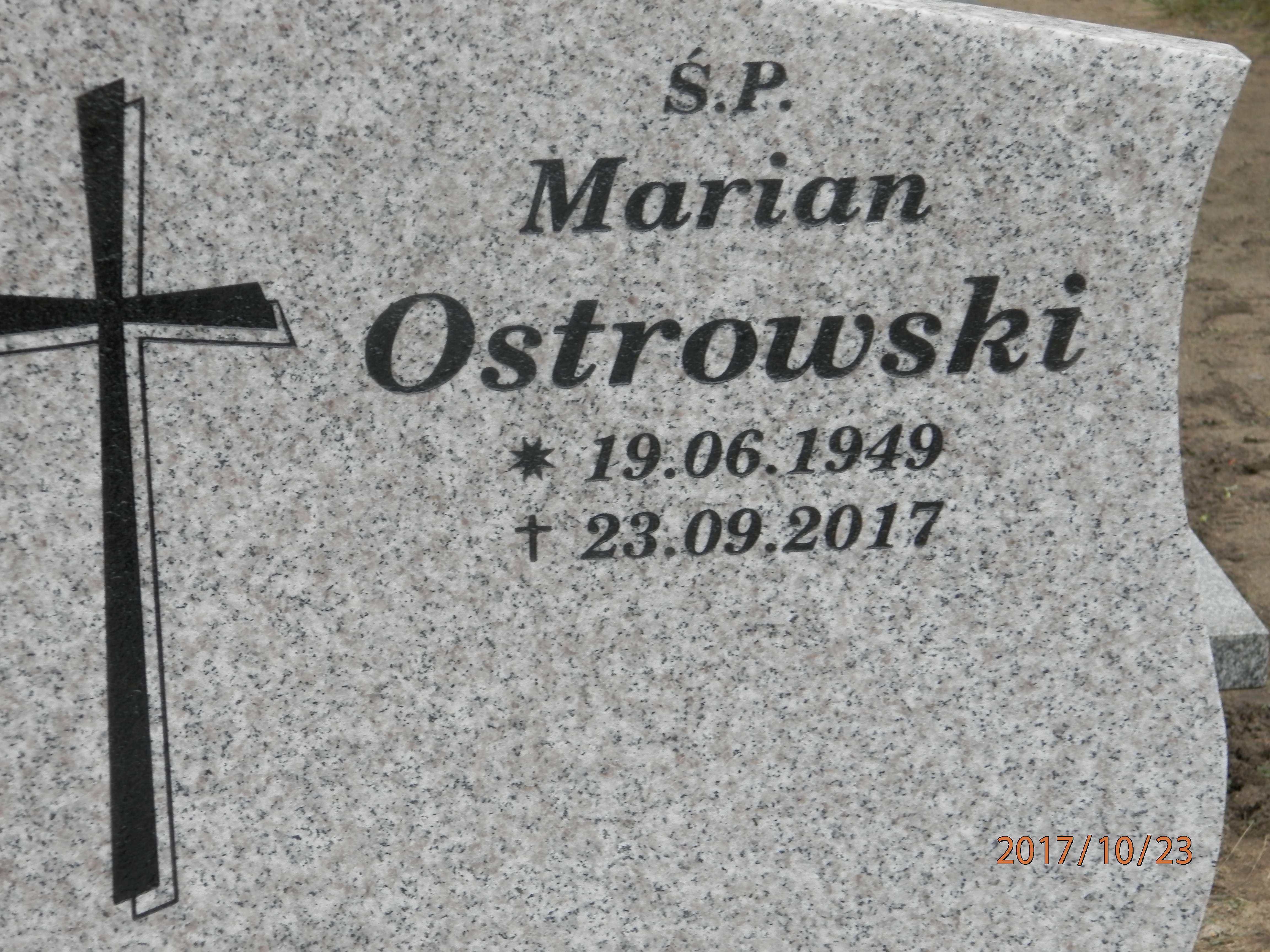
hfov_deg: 18.5
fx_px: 3889
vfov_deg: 14.0
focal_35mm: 106
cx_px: 635
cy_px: 476
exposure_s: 1/60
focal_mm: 19
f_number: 4.5
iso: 100
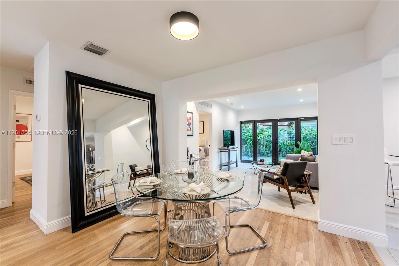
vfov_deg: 81.2
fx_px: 155
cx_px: 200
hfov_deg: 104.3
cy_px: 133
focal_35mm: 14
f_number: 4
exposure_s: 1/5
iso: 31
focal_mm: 14
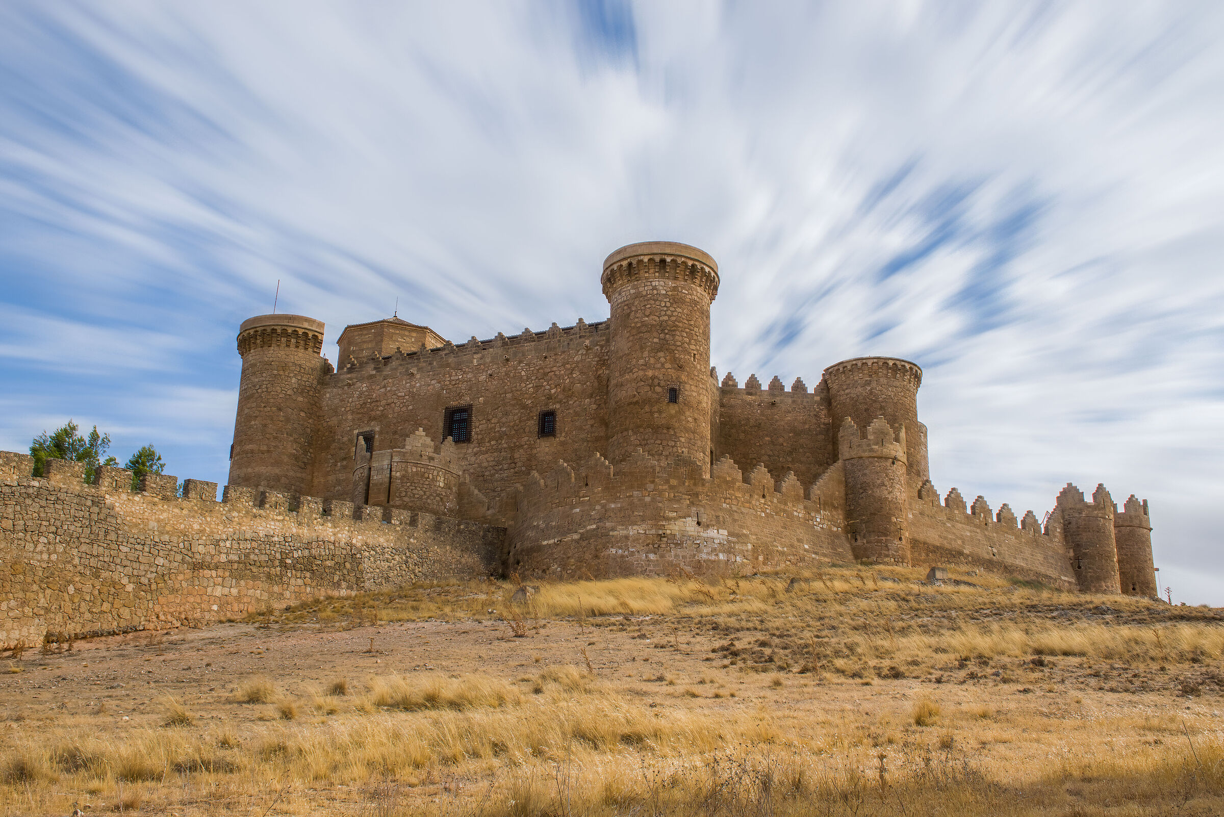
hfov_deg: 53.1
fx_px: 1224
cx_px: 612
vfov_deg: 36.9
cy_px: 408
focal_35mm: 36
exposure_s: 1/500
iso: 250
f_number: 11
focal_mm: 24
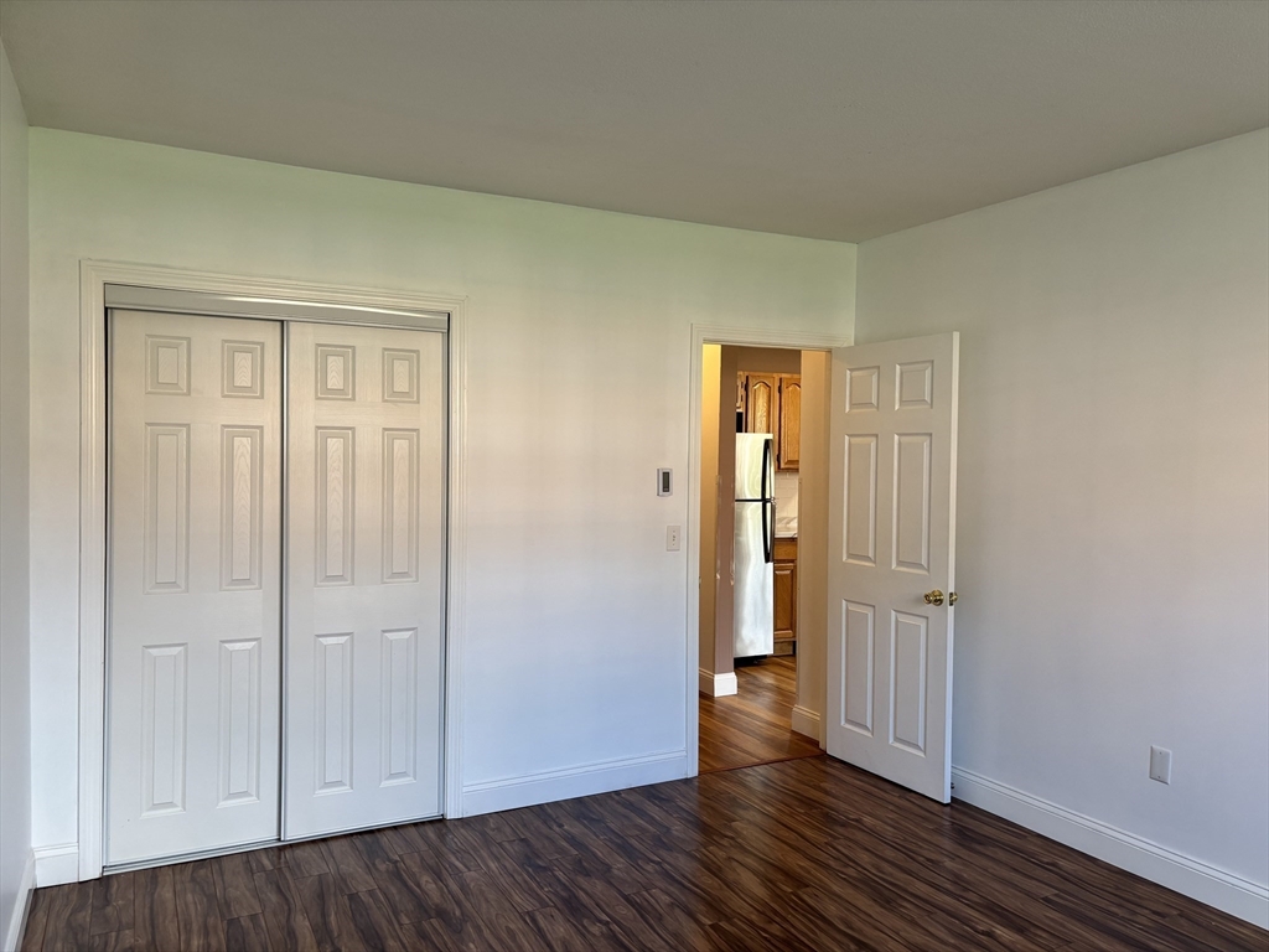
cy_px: 476
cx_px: 634
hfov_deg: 67.3
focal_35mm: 26
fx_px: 953
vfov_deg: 53.1
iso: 125
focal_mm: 5.96
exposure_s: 1/120
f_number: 1.6
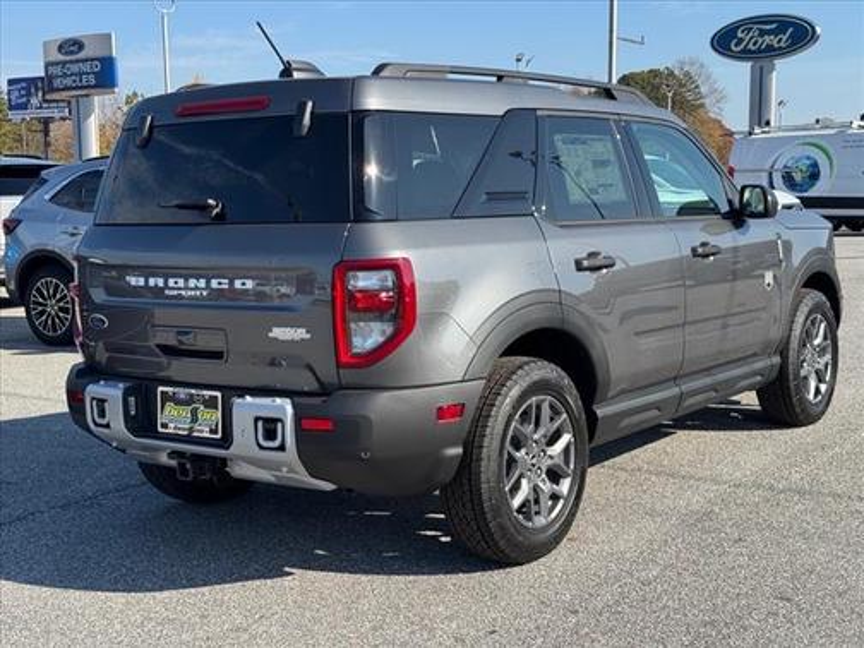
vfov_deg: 30.3
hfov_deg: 39.7
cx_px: 432
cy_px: 324
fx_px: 1198
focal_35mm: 48
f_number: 1.78
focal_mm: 6.76
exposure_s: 1/2513
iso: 64
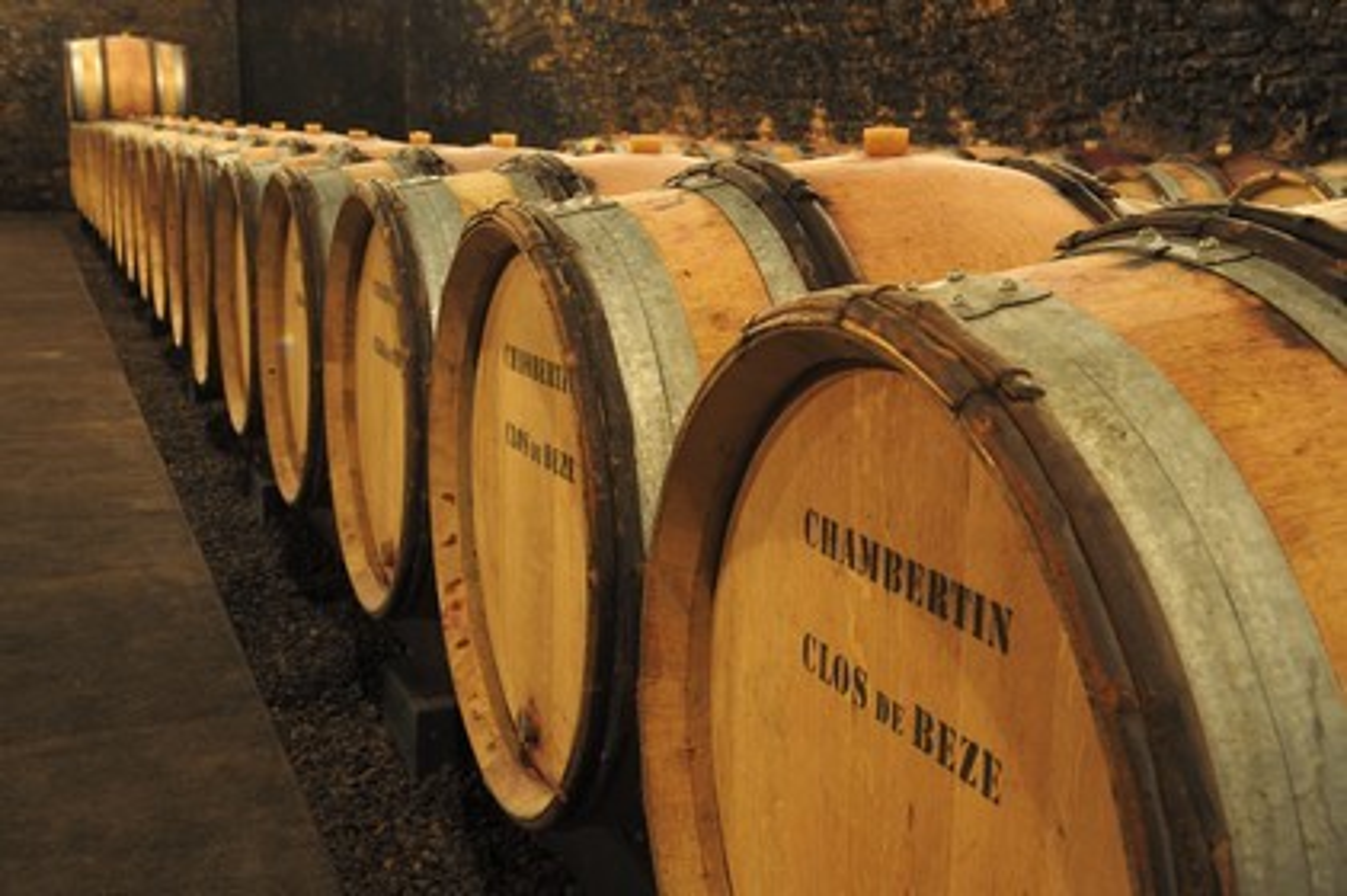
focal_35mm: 42
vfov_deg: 31.8
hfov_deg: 46.4
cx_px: 674
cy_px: 448
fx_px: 1570
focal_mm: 42
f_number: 11
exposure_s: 4
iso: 400
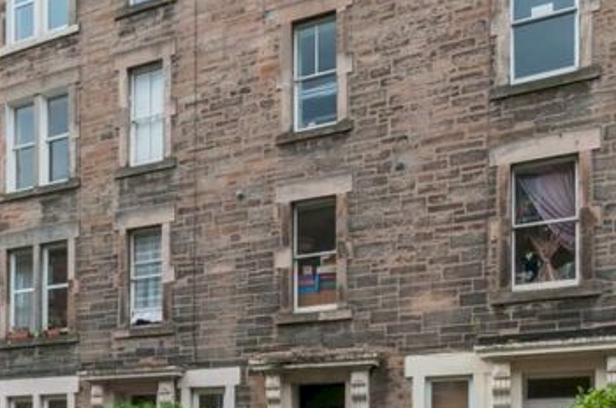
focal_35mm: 42
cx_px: 92
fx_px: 717
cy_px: 335
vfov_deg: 30.9
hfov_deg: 43.4
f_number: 11
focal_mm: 14
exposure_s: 1/80
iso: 200
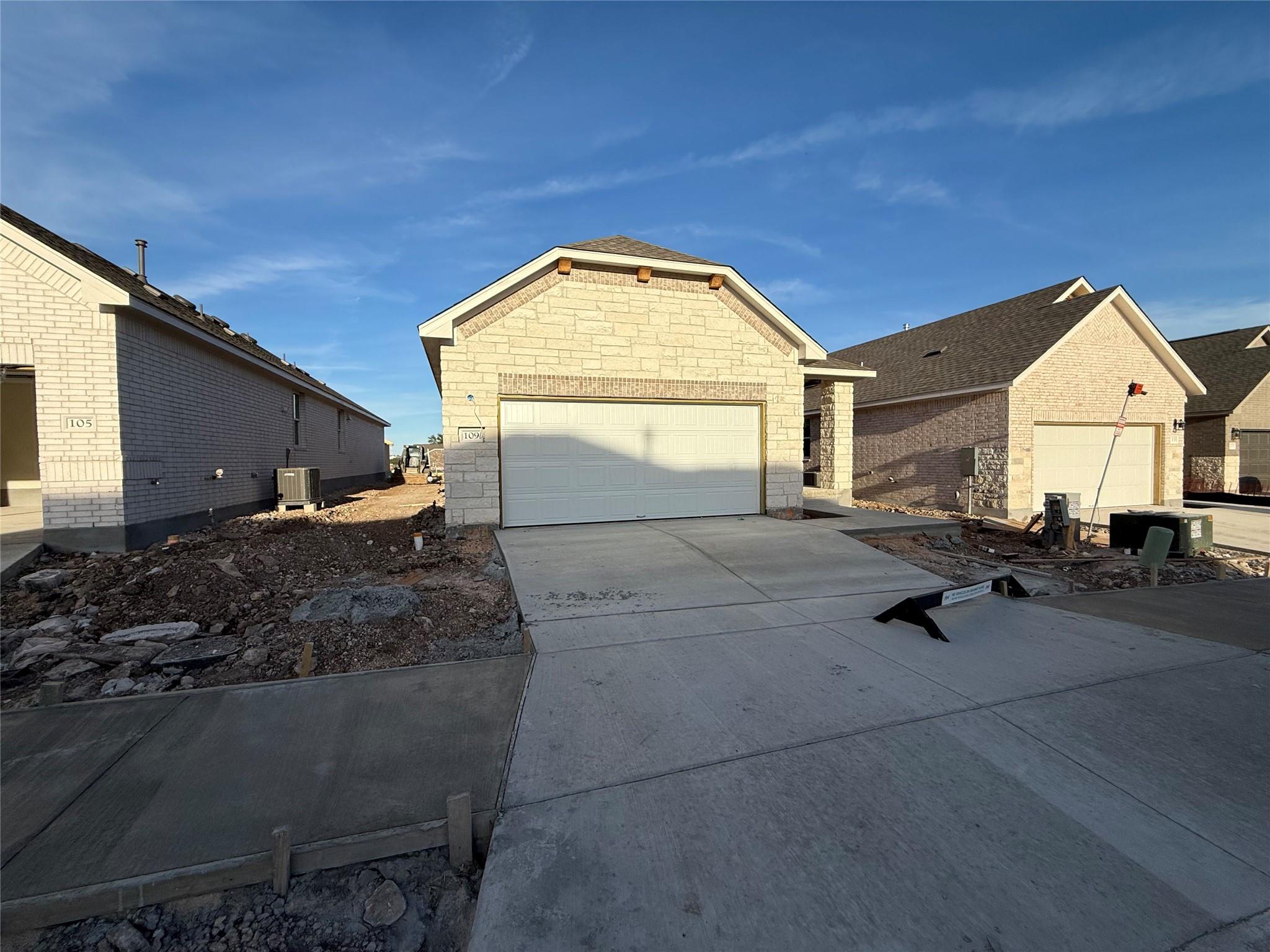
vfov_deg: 85.7
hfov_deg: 102.1
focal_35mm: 14
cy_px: 476
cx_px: 635
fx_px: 514
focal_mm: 2.22
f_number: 2.2
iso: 50
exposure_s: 1/3891
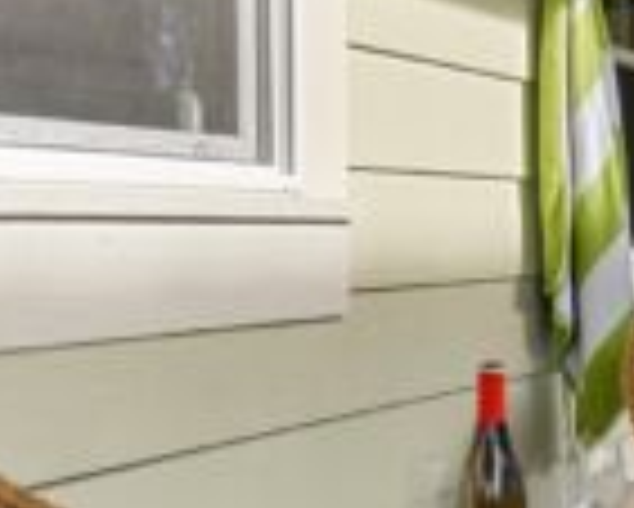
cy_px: 254
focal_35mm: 81
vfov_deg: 19.1
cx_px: 558
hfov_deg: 23.1
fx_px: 1512
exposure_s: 1/80
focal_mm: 30.2
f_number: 2.8
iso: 100
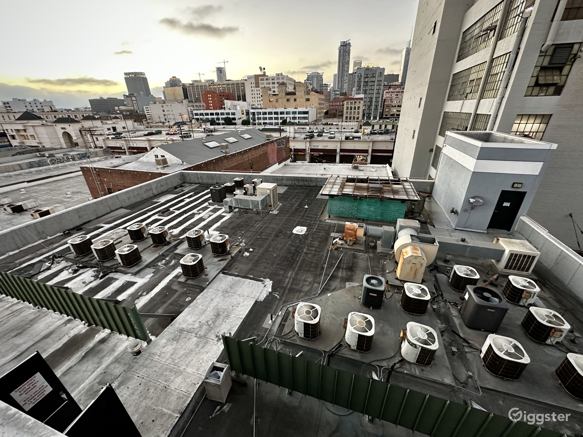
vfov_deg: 85.7
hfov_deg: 102.1
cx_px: 292
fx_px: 236
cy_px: 218
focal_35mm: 14
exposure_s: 1/60
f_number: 2.2
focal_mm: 2.22
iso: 400
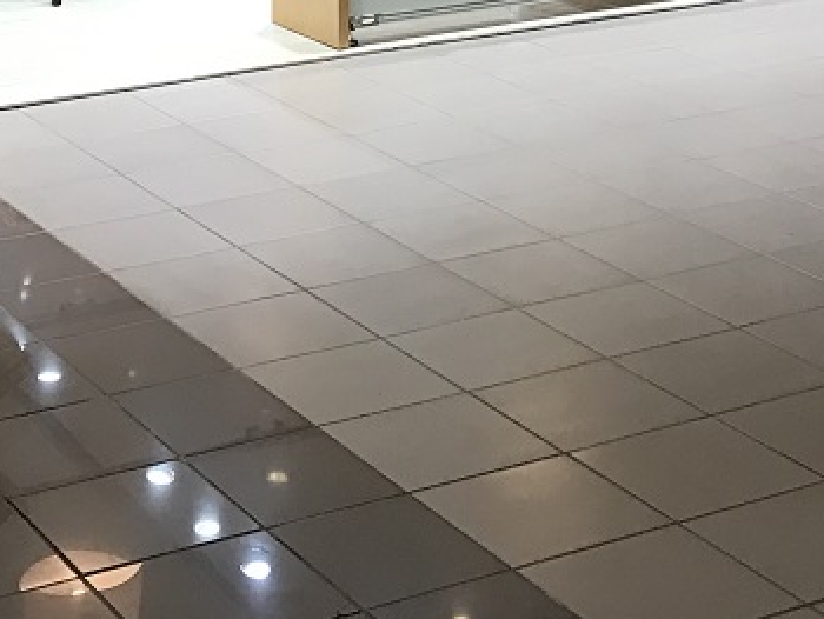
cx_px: 398
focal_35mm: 96
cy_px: -412
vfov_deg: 14.1
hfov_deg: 20.4
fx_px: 2287
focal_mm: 3.99
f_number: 1.8
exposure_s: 1/33
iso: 25
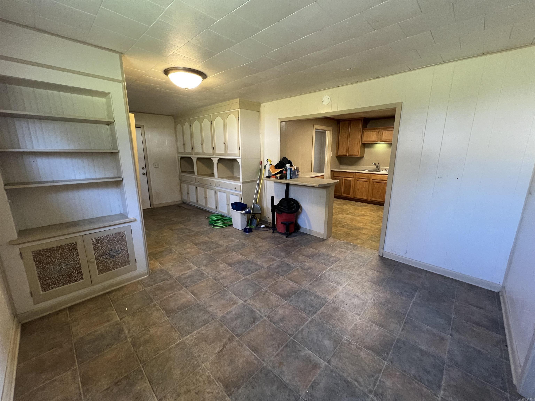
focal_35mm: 13
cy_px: 200
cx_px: 268
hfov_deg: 106.2
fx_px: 201
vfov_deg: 89.9
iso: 320
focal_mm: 1.57
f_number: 1.8
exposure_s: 1/60
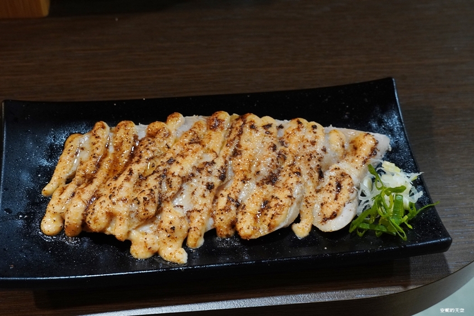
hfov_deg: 37.9
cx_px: 237
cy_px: 158
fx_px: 691
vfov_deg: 25.7
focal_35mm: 52
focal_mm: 35
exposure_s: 1/20
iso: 1600
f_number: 7.1
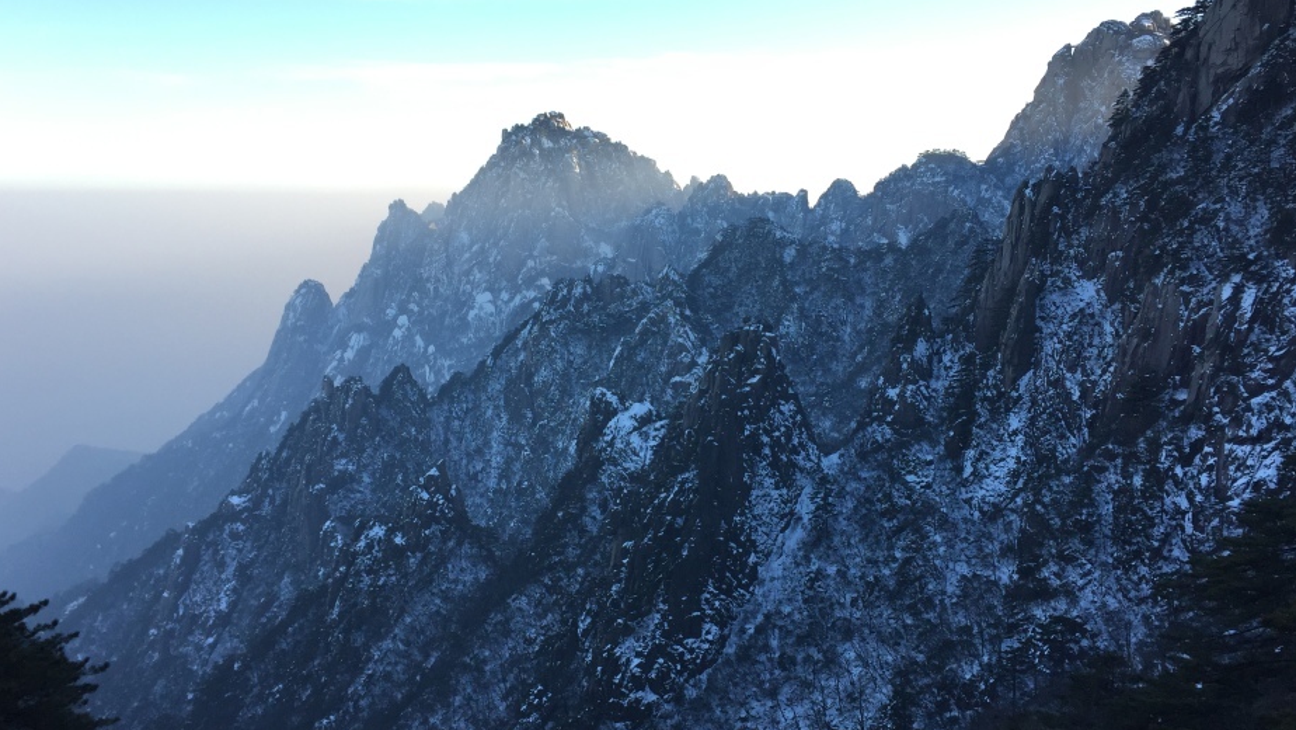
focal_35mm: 35
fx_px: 1203
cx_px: 665
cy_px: 378
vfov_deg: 33.7
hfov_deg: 56.6
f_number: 2.2
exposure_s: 1/377
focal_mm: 4.15
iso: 32
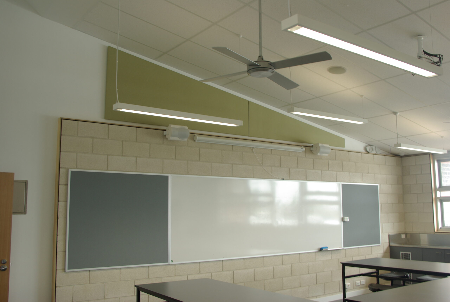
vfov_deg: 38.5
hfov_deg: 55.0
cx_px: 225
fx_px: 432
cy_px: 151
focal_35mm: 34
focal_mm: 23
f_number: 8
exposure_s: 1/8
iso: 100
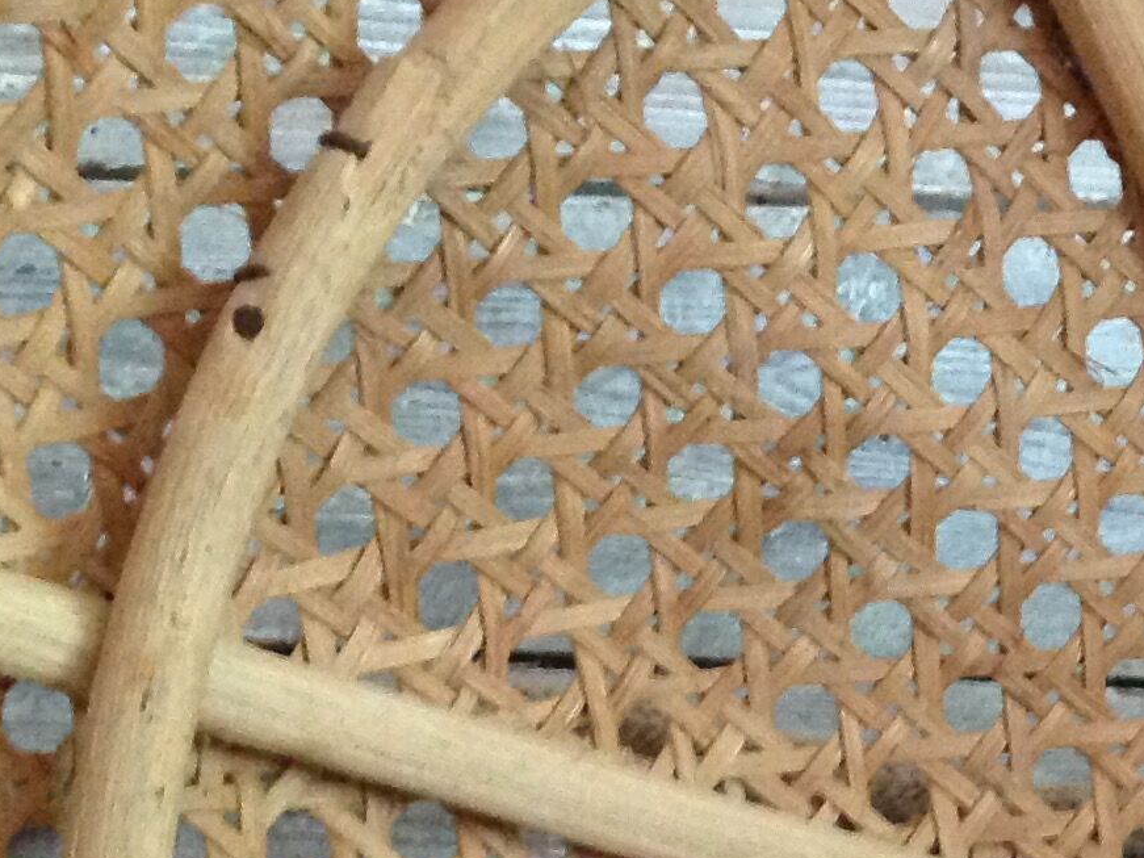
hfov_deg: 17.8
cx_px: 1443
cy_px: 992
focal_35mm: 104
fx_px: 3437
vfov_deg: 13.9
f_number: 2.4
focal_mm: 4.28
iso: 400
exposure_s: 1/15
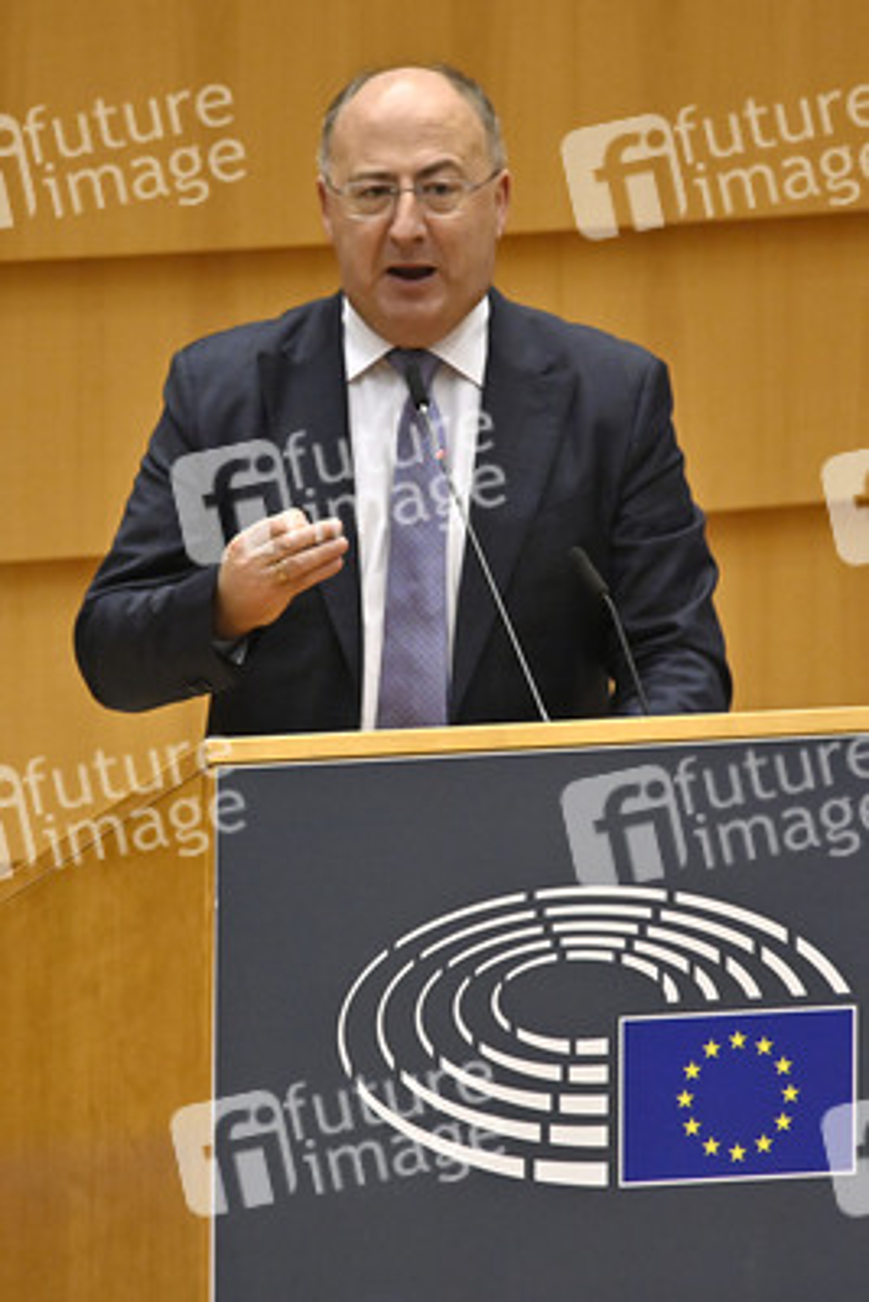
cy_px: 651
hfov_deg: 2.3
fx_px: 21705
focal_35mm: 600
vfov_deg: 3.4
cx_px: 434
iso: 5000
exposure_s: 1/640
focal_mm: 600
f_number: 6.3
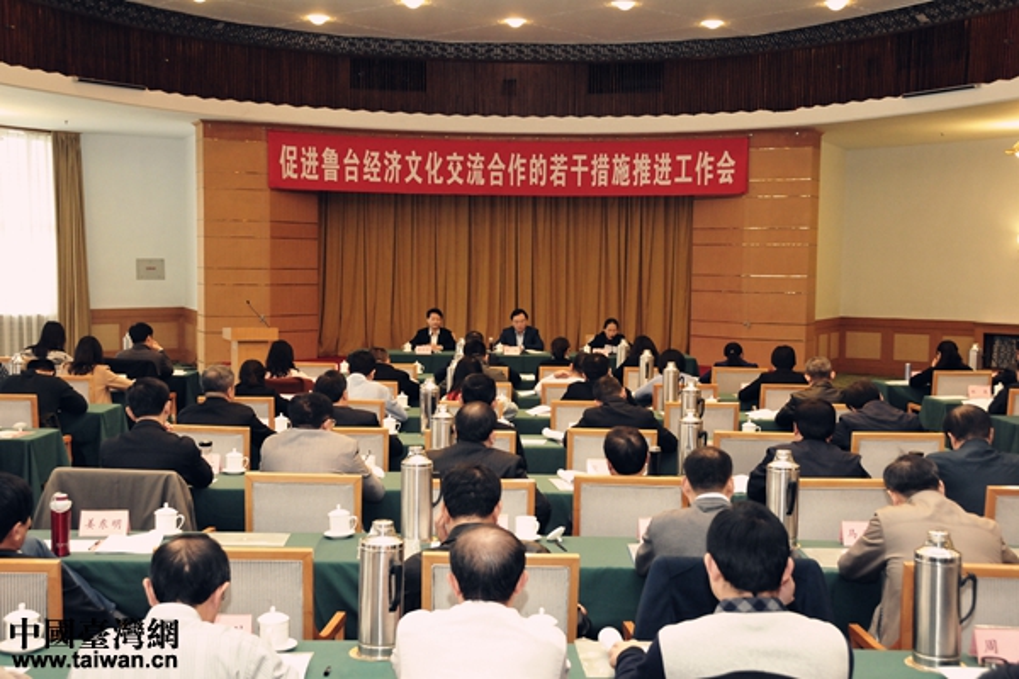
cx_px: 510
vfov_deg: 14.0
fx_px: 2760
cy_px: 340
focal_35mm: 98
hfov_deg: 20.9
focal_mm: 65
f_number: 7.1
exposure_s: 1/60
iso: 1600
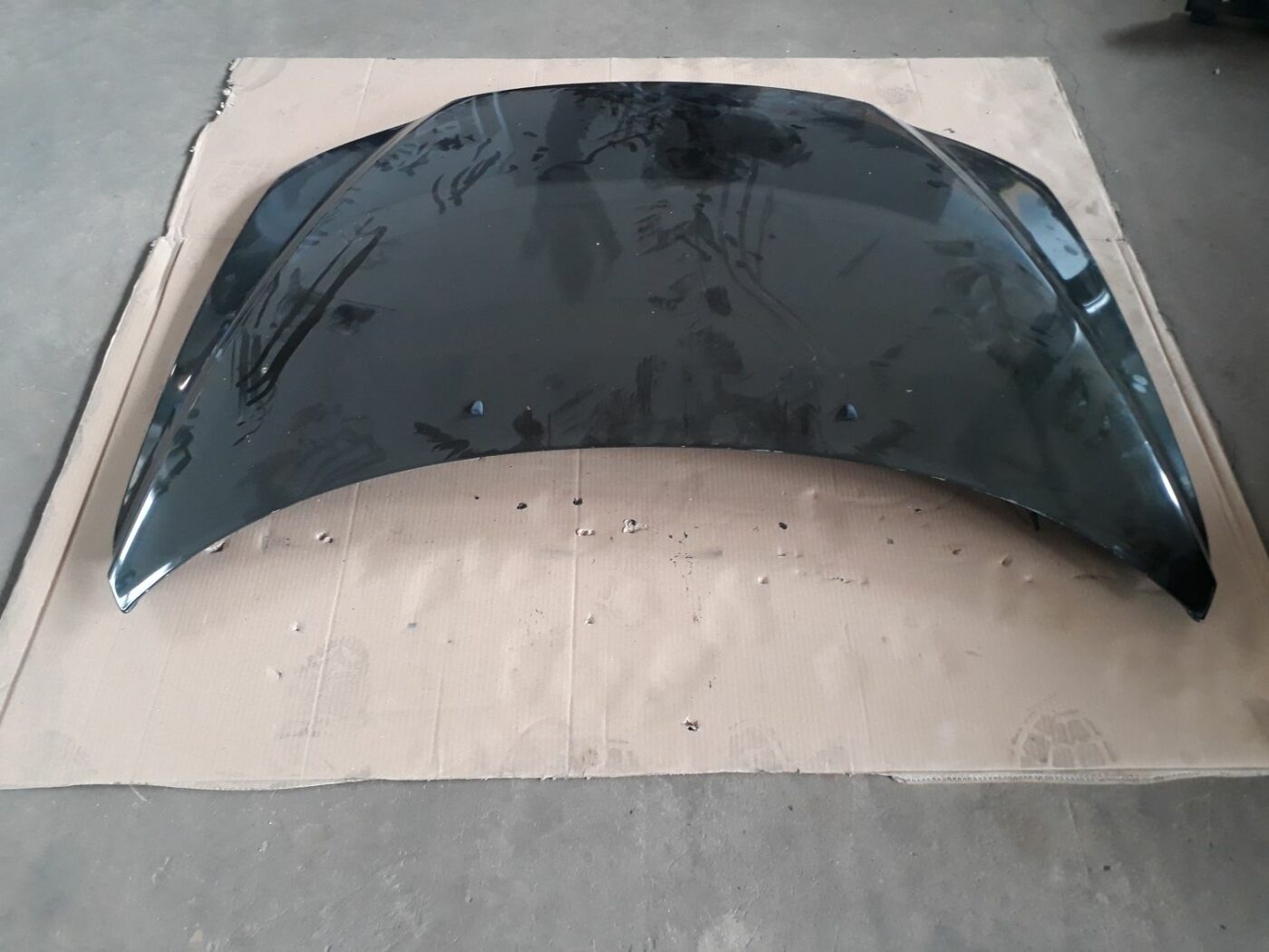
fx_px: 990
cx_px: 634
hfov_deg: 65.3
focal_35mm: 27
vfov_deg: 51.4
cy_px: 476
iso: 200
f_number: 1.9
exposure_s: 1/25
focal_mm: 3.6
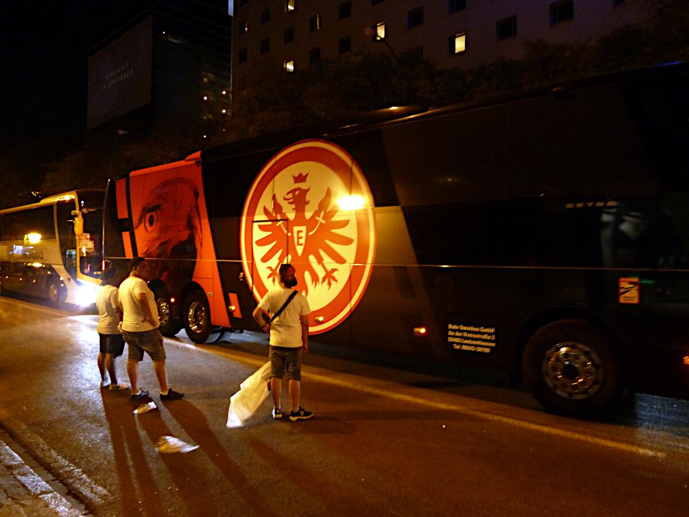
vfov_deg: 54.9
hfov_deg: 69.4
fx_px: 498
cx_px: 344
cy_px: 258
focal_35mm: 25
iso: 400
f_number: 3.3
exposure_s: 1/4
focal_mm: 4.1
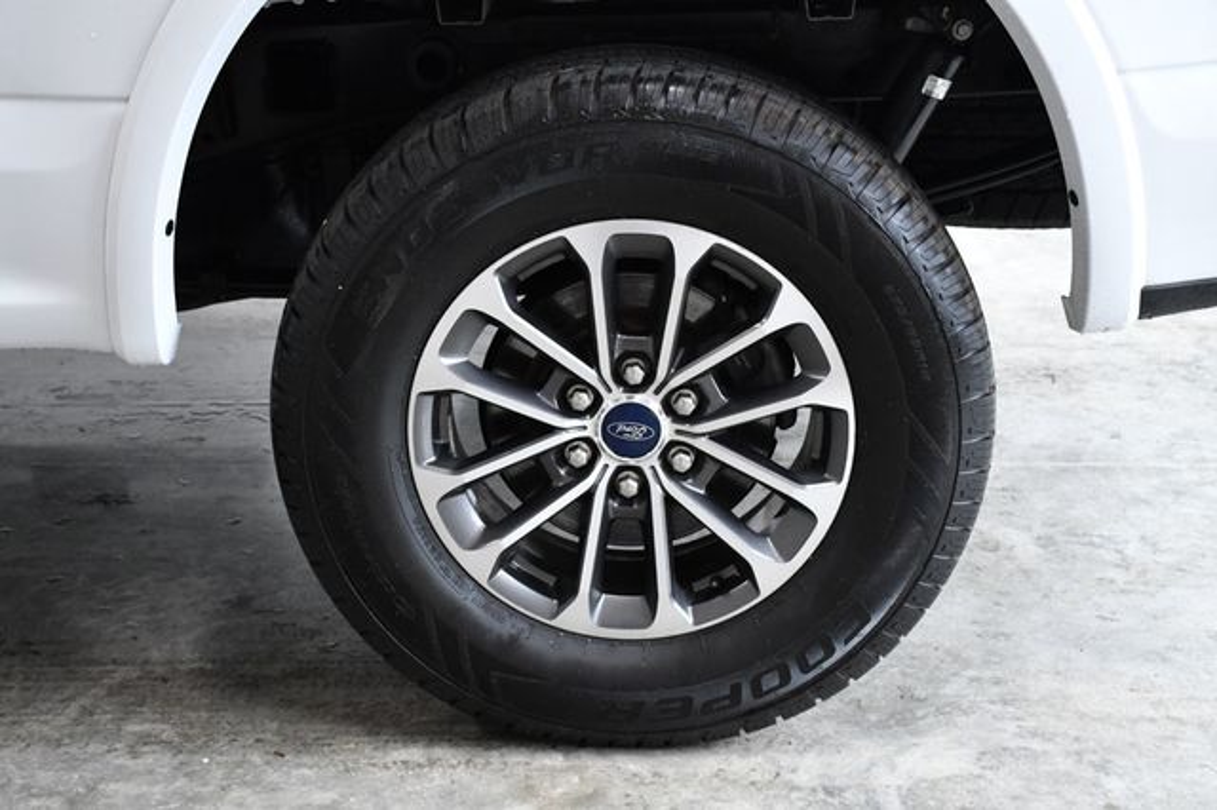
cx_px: 608
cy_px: 405
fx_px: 1757
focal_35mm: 52
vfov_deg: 26.0
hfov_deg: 38.2
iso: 2500
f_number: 9
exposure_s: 1/250
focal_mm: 35
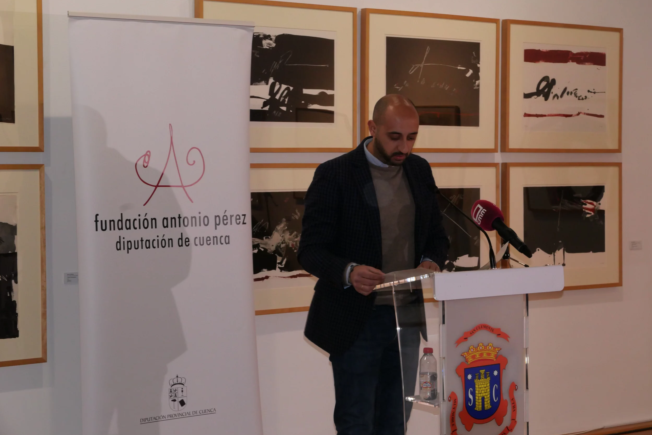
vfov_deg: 17.7
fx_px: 1395
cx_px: 326
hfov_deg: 26.3
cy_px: 214
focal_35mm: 77
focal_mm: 34
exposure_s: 1/25
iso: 1600
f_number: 9
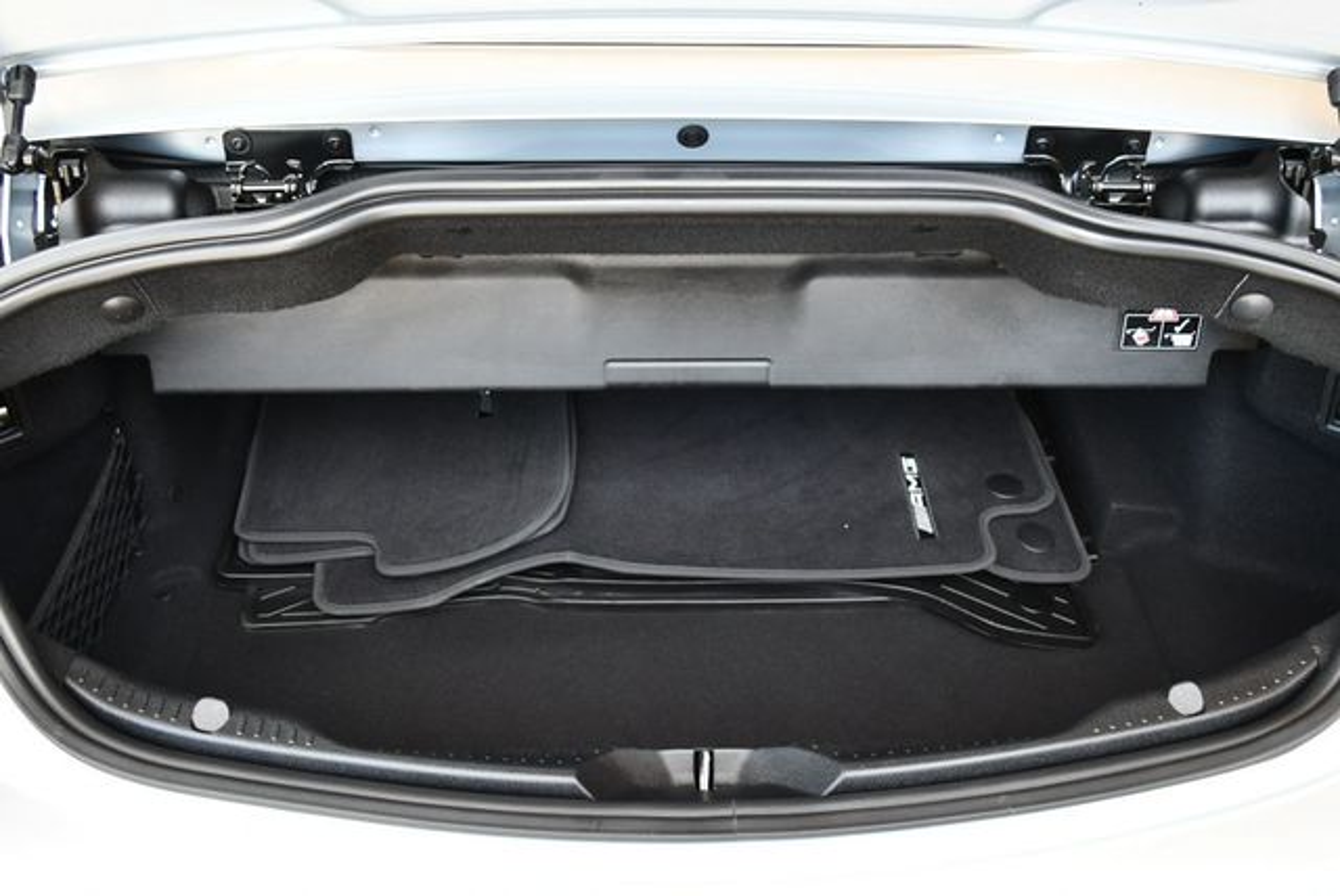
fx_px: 1341
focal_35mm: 36
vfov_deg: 36.9
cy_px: 448
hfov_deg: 53.1
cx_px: 670
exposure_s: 1/250
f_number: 3.5
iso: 720
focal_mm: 18
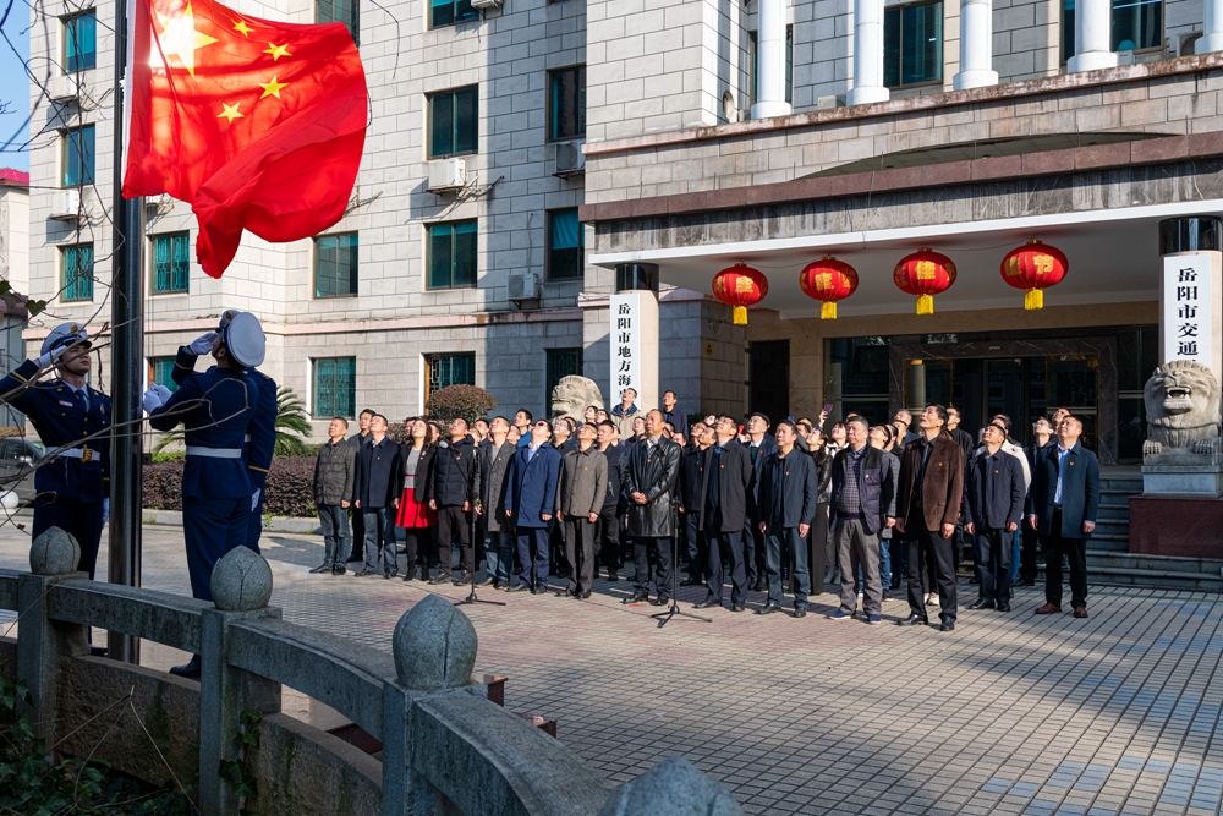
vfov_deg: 38.9
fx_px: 1155
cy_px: 408
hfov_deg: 55.8
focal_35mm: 34
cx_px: 612
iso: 640
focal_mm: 34
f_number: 8
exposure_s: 1/1250
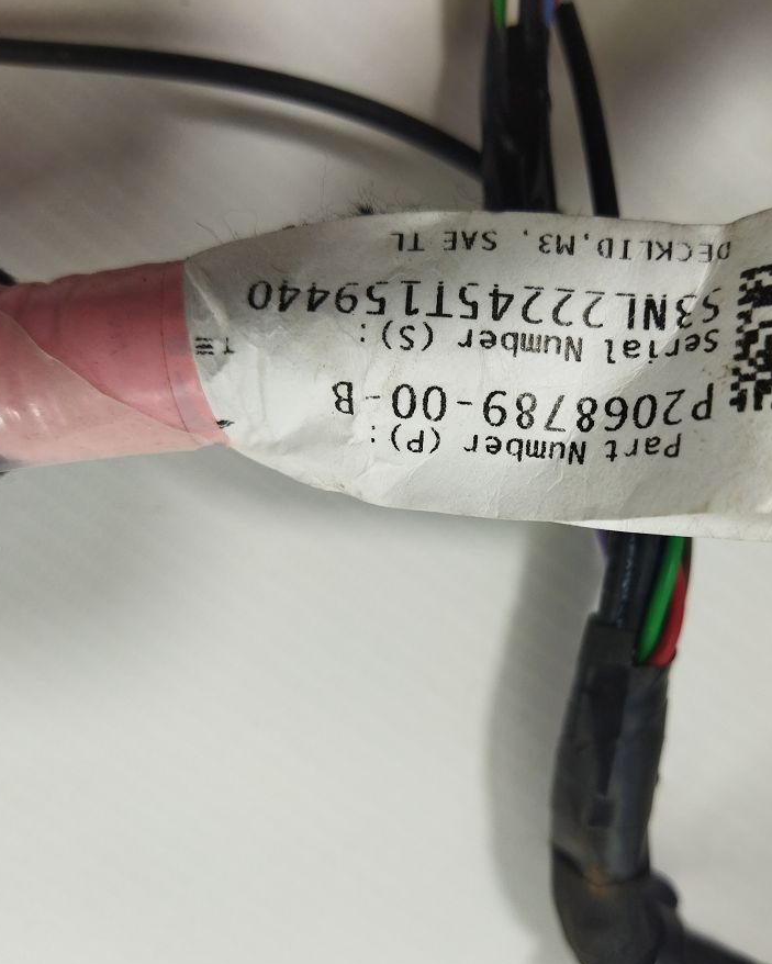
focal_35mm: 36
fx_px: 1028
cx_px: 502
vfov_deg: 50.3
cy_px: 487
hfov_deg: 40.8
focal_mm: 4.71
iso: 99
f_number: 1.79
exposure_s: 1/132
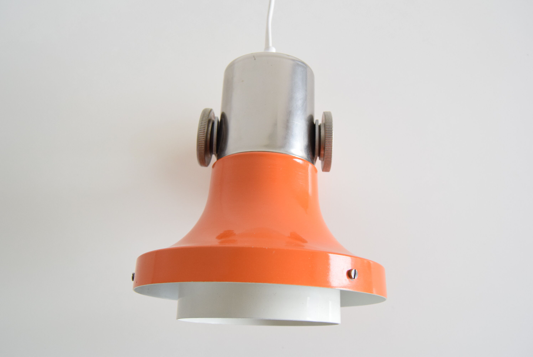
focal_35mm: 34
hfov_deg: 55.1
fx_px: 511
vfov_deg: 38.4
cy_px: 178
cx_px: 266
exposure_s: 1/100
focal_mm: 23
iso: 1600
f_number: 5
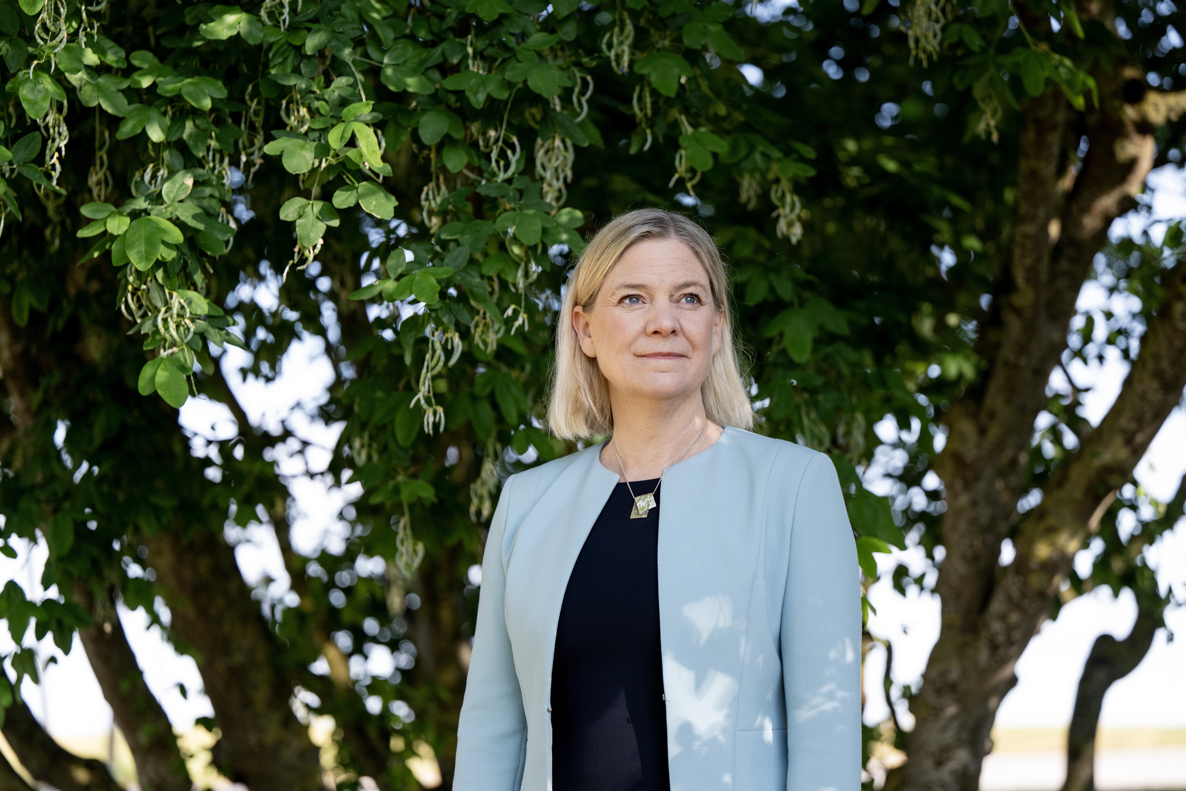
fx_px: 2965
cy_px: 396
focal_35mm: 90
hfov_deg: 22.6
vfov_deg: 15.2
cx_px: 593
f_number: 2.8
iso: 800
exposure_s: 1/1600
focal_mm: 90
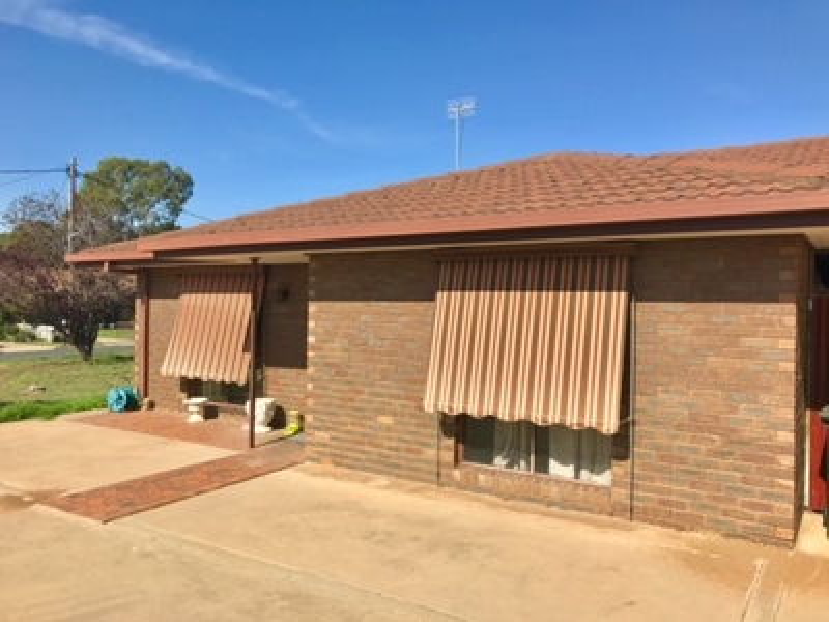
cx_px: 414
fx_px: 671
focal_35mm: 28
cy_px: 311
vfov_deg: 49.7
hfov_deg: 63.4
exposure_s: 1/2740
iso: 20
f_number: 1.8
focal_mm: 3.99
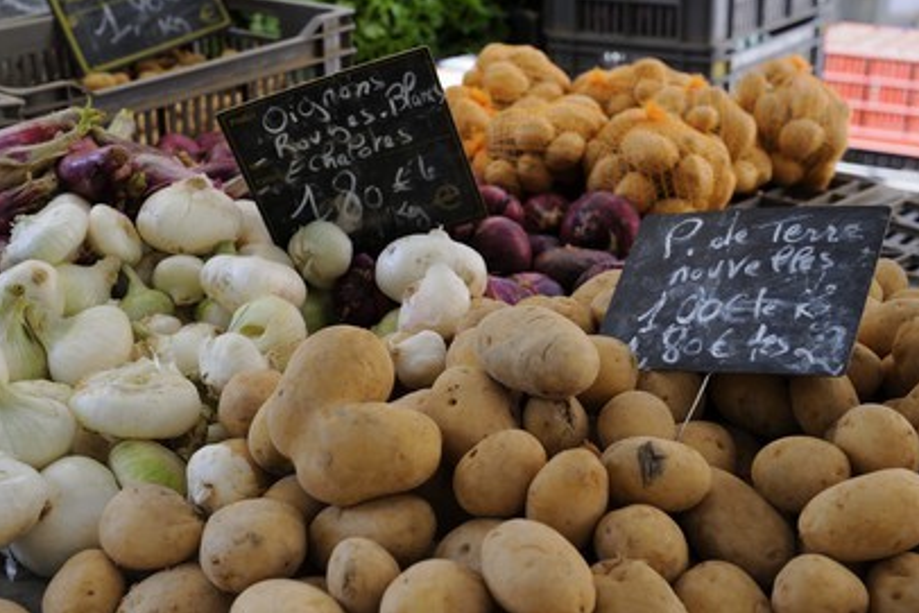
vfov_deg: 22.6
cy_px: 299
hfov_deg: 33.4
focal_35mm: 60
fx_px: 1532
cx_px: 471
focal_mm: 58
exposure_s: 1/200
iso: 400
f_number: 5.6
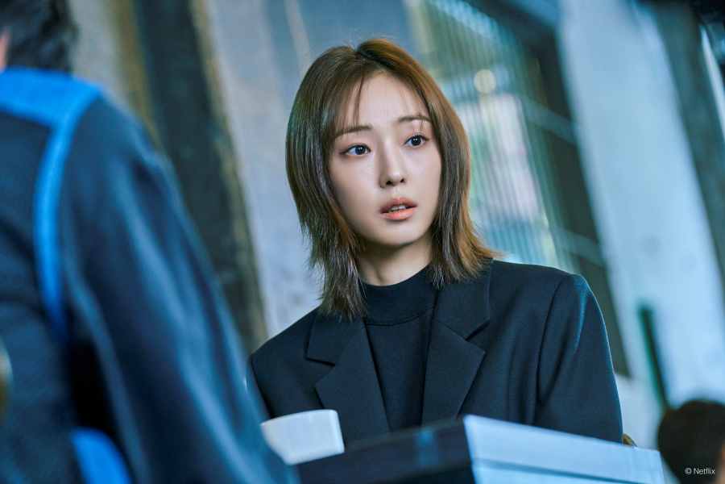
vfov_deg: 9.3
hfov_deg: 13.9
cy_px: 242
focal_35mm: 148
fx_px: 2980
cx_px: 362
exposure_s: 1/125
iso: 3200
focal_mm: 148
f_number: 4
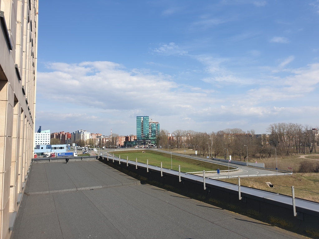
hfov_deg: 67.3
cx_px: 160
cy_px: 120
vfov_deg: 53.1
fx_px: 240
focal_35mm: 26
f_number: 2.4
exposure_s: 1/1477
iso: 50
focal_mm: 4.3
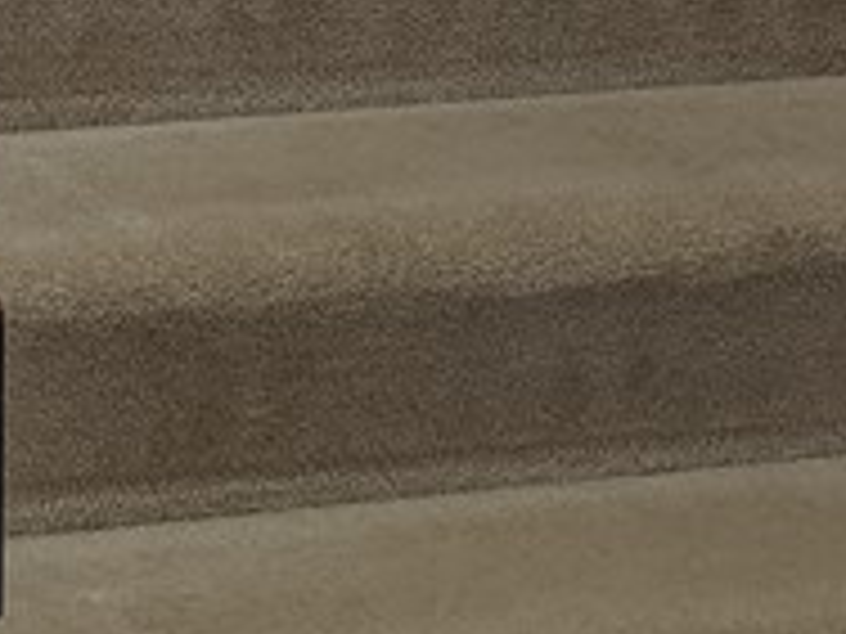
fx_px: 3593
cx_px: 4
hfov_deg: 13.3
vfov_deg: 9.7
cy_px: -391
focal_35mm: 147
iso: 56
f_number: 1.73
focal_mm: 4.38
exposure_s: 1/17.1
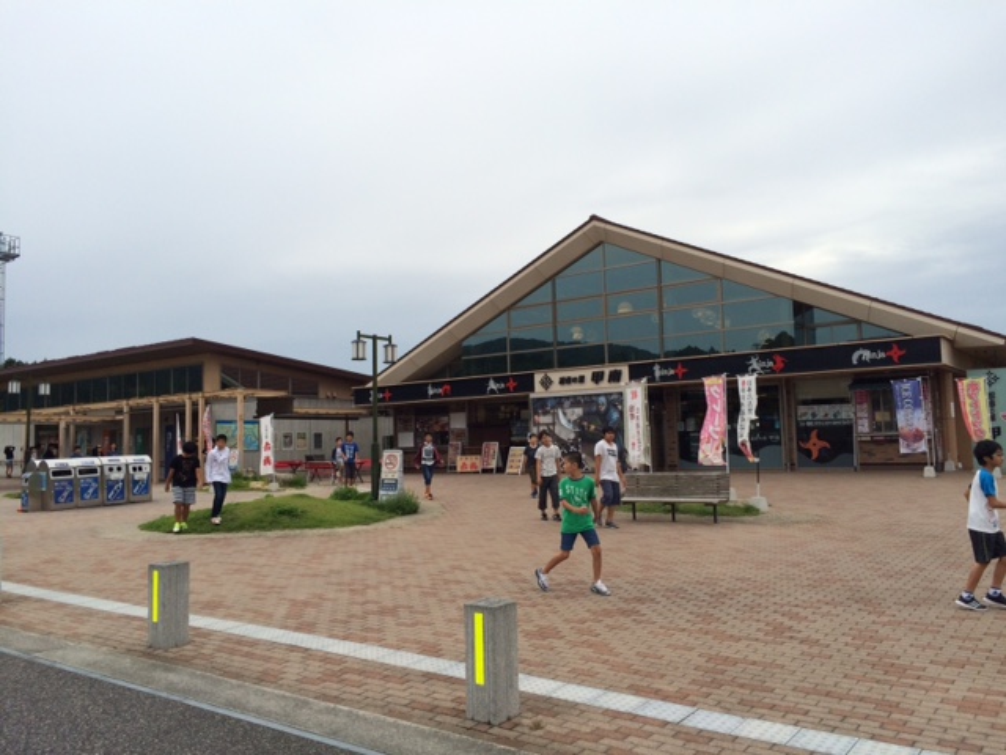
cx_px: 503
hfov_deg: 61.7
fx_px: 843
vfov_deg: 48.2
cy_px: 378
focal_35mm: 29
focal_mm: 4.15
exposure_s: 1/892
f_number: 2.2
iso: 32
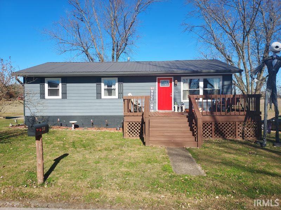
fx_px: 195
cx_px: 140
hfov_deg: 71.6
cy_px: 105
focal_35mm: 24
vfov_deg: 56.8
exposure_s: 1/935
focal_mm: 4.6
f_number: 1.8
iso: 40
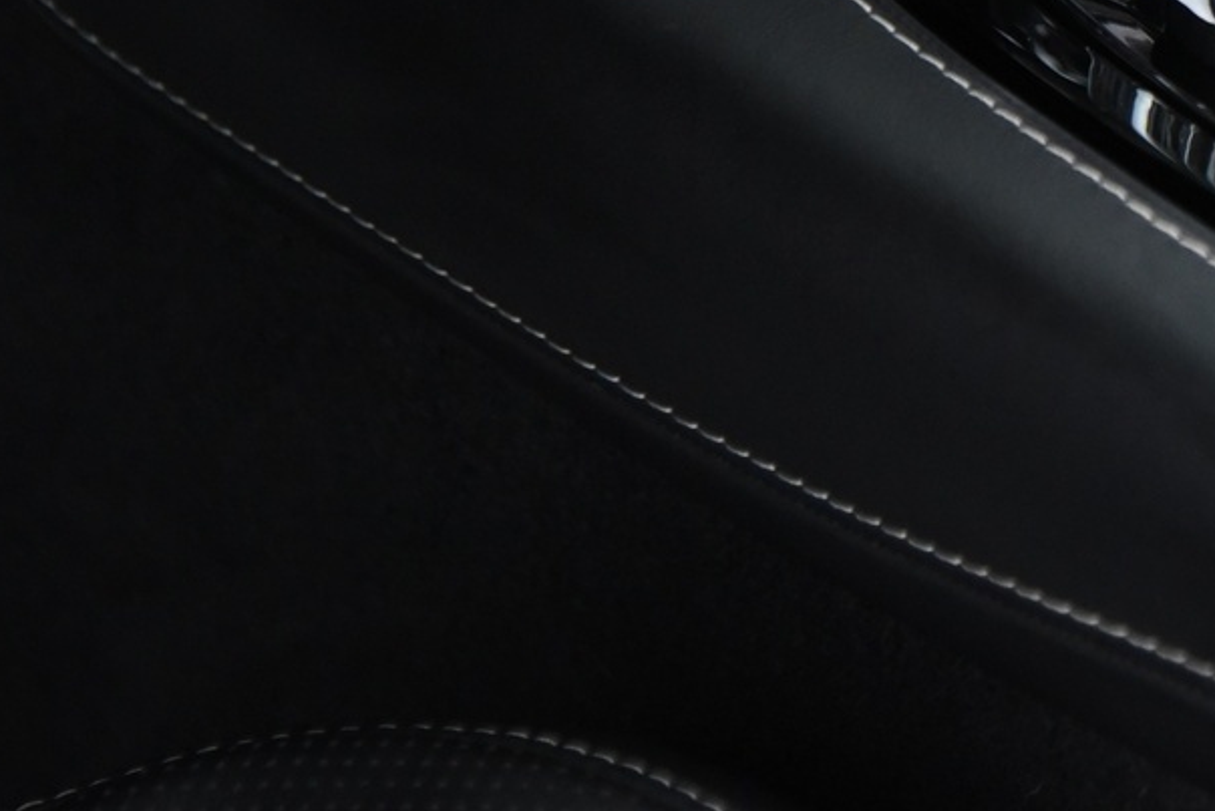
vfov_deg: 6.5
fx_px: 7055
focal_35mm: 209
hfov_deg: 9.7
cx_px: 1344
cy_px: -163
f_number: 4
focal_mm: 78
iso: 4000
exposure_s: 1/25
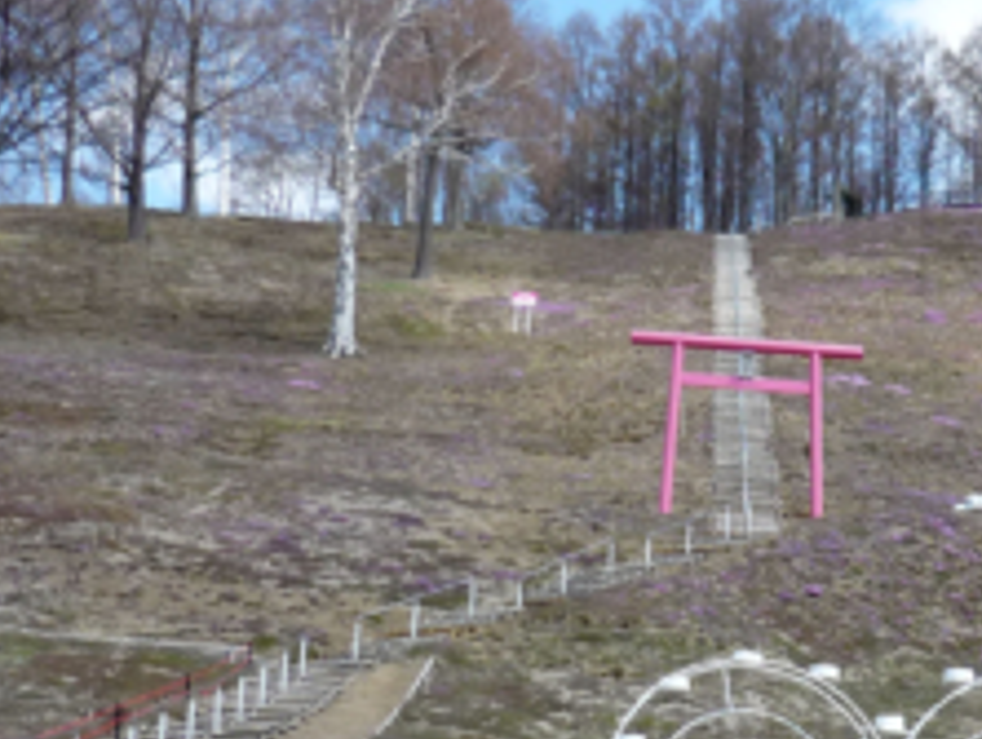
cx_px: 748
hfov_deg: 21.8
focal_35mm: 89
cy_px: 438
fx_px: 2528
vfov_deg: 16.6
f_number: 2.8
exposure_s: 1/640
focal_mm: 5.5
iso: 100
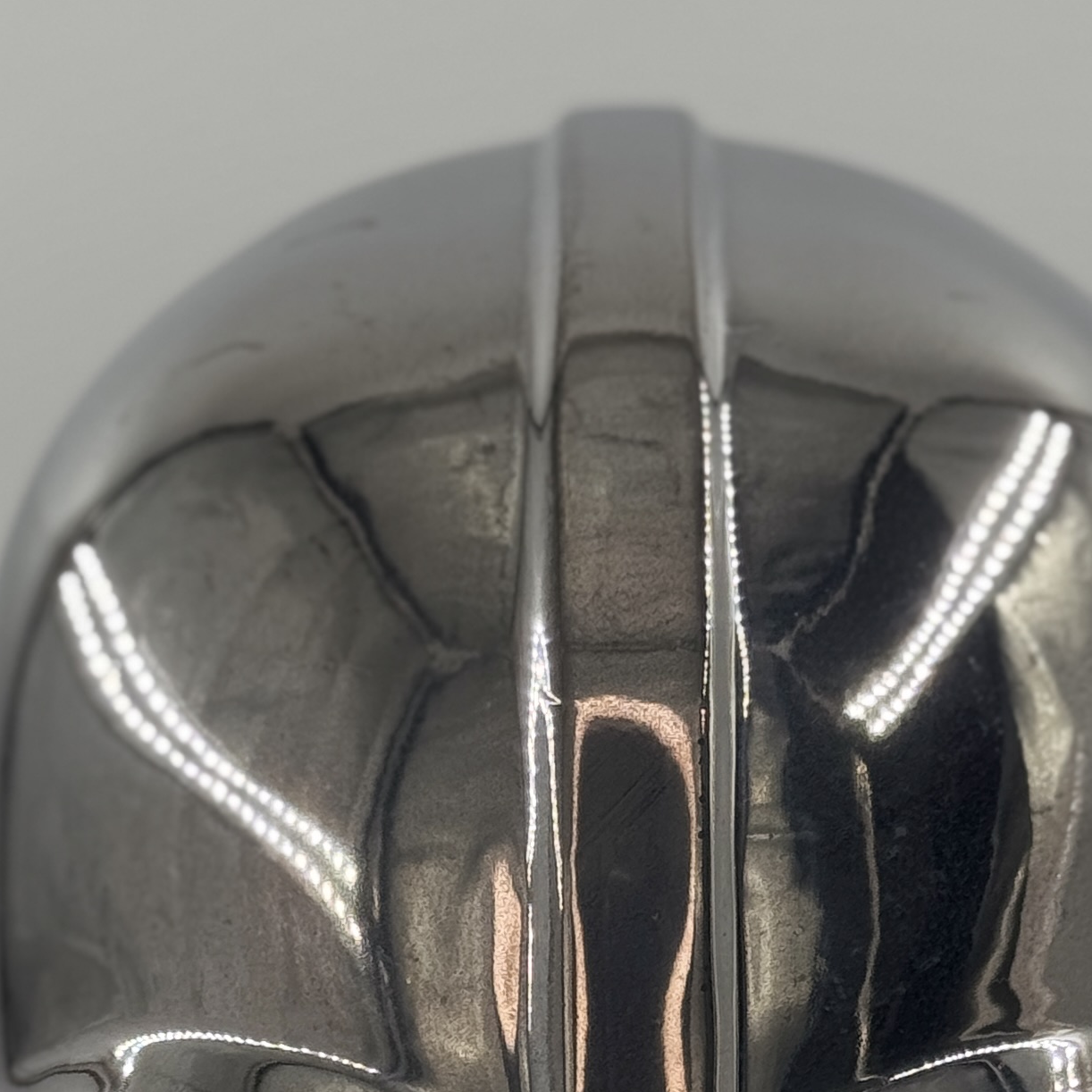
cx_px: 649
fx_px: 4997
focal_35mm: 140
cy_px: 1102
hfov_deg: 12.5
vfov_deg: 12.3
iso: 64
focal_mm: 6.76
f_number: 1.78
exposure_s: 1/966
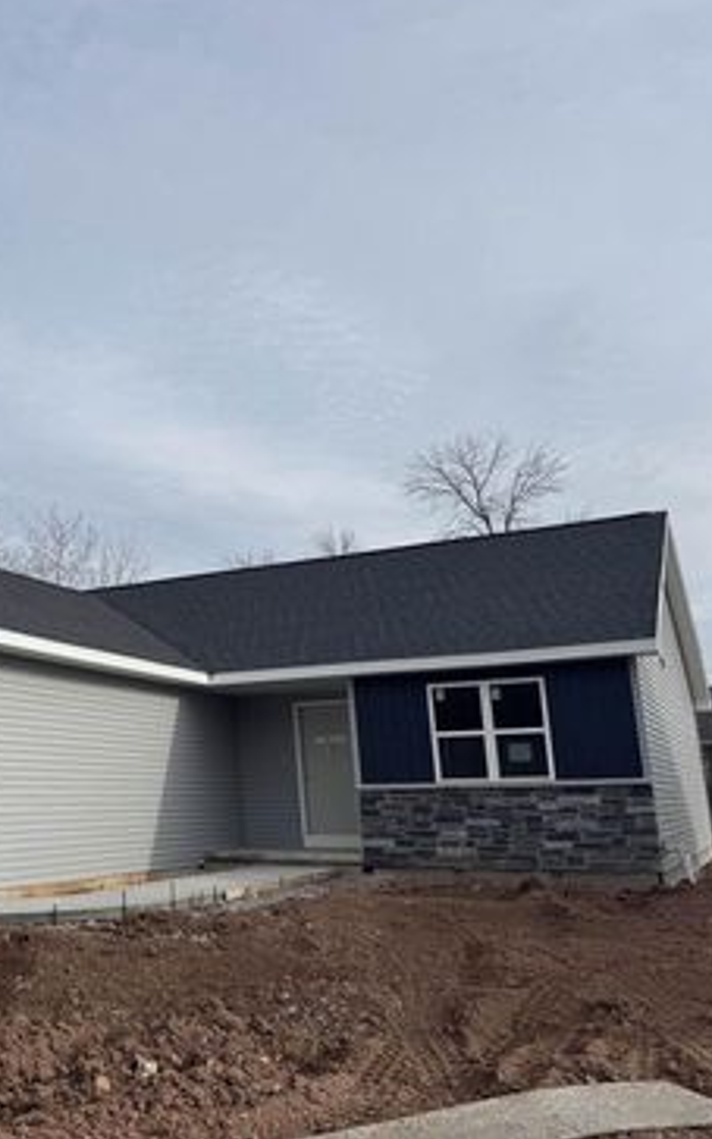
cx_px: 60
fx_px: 1086
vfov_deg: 55.3
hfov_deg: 34.1
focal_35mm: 35
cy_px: 557
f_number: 1.78
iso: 80
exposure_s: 1/6410
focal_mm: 6.76
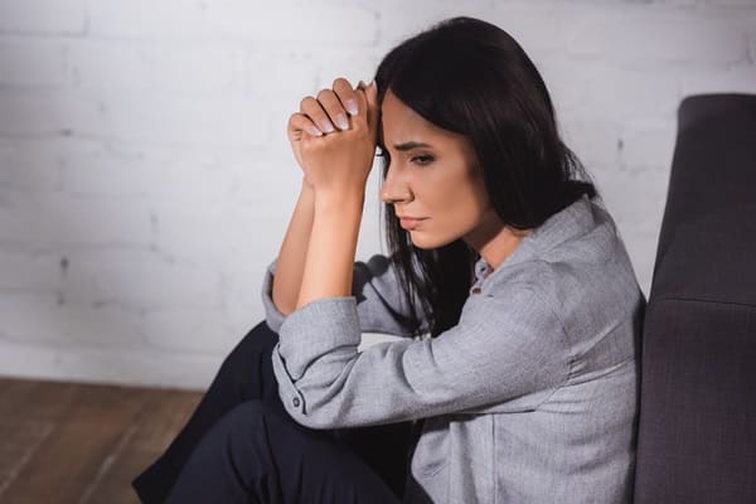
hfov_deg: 17.1
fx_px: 2520
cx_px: 378
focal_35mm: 120
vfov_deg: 11.4
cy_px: 252
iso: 125
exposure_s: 1/200
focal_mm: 120
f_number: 3.5
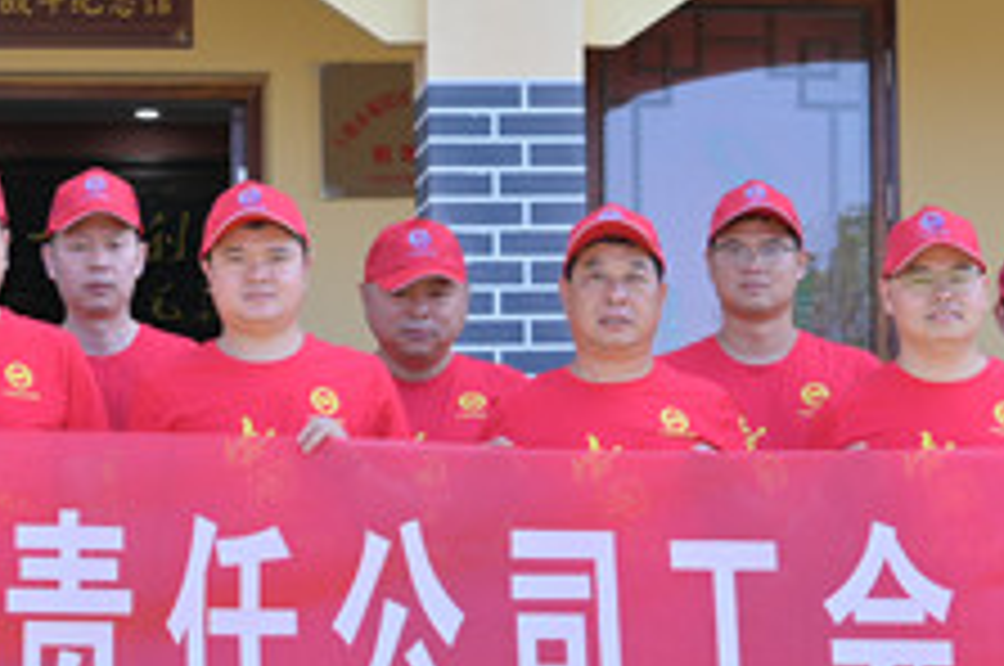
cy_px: 43
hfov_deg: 13.5
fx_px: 4205
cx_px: 68
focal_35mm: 151
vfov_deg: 9.0
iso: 100
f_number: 4.5
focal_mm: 42
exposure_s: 1/320
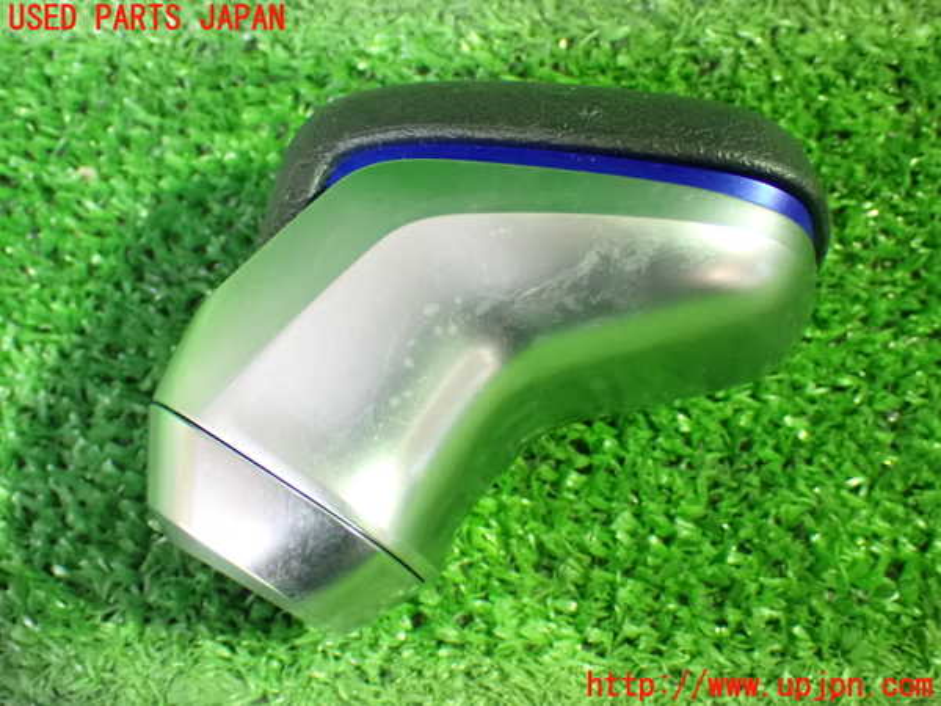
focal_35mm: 54
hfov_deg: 35.5
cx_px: 470
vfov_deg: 27.0
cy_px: 353
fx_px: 1468
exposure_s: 1/15
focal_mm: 9.65
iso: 1600
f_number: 3.3
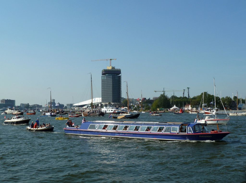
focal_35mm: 44
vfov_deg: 32.8
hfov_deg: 43.0
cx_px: 123
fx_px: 312
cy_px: 92
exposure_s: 1/400
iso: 80
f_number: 5
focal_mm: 7.3
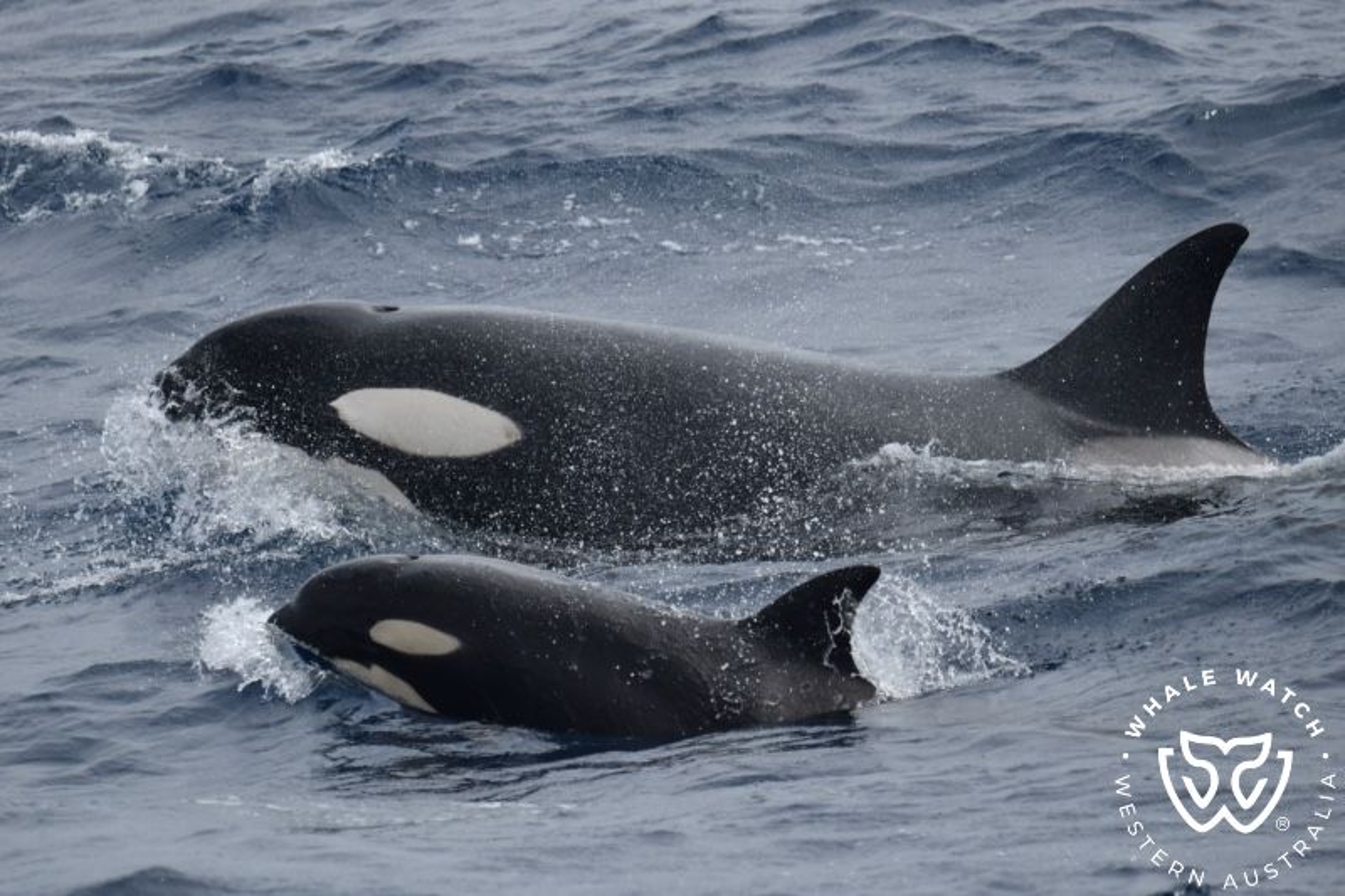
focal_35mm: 380
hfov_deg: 5.4
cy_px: 448
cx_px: 672
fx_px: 14193
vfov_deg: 3.6
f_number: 6
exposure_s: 1/8000
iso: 800
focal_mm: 380
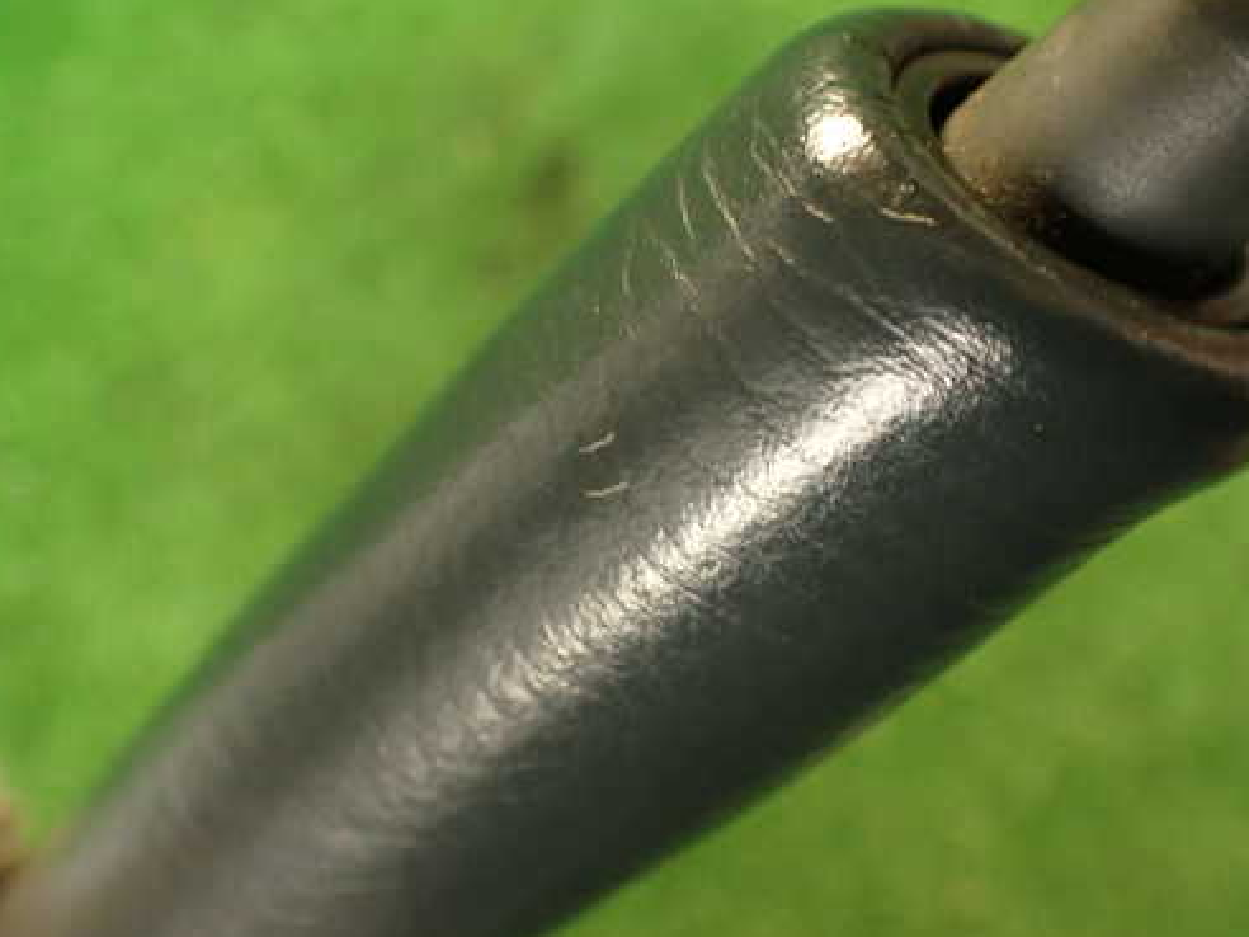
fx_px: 1407
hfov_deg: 47.8
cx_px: 691
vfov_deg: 36.8
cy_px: 444
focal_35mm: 39
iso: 320
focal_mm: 5.79
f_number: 2.4
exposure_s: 1/30
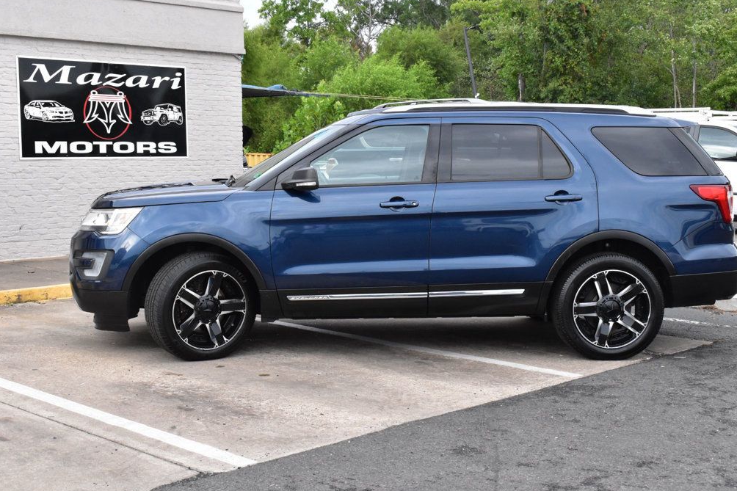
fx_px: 1064
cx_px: 373
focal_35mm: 52
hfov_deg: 38.2
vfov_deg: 26.0
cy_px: 244
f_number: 13
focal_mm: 34
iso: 2500
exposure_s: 1/800
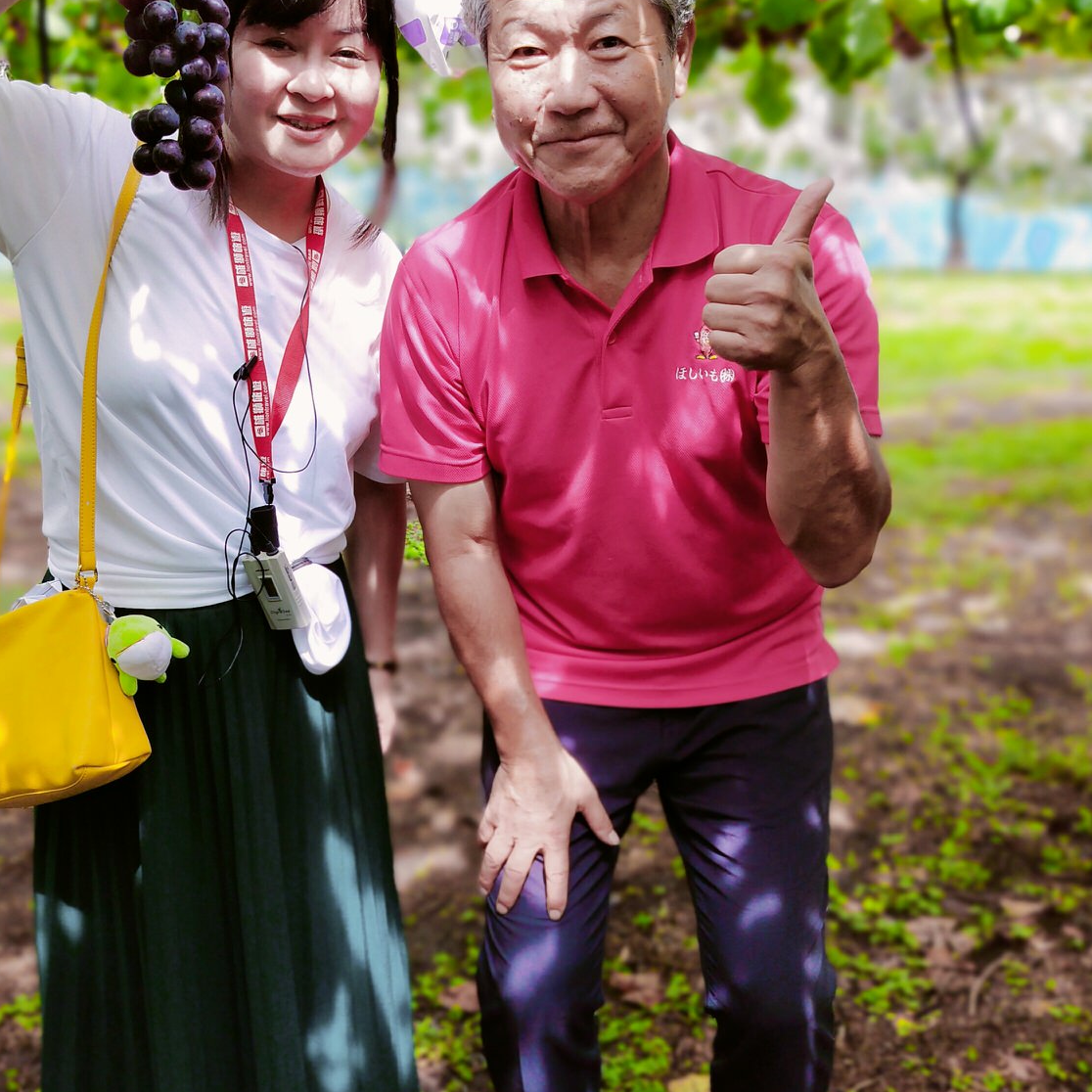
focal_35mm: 38
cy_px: 561
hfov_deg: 43.8
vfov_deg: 43.9
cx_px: 512
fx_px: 1356
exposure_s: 1/101
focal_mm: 5.24
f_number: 2.8
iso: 100
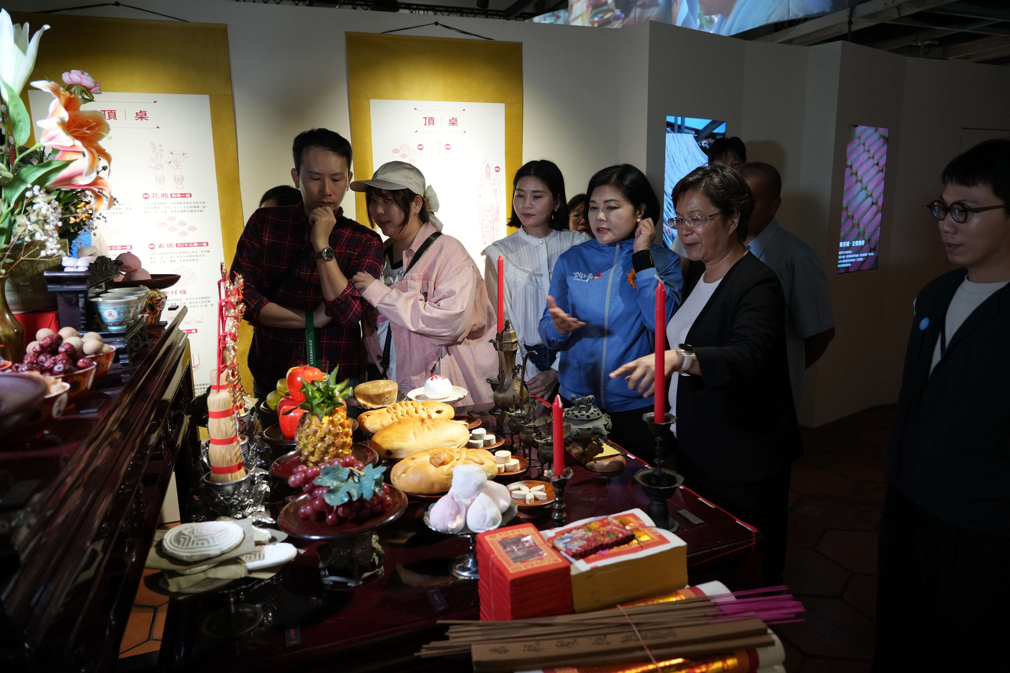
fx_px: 673
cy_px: 336
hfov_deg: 73.7
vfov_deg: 53.1
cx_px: 505
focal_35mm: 24
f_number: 4
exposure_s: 1/60
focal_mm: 24
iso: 1600
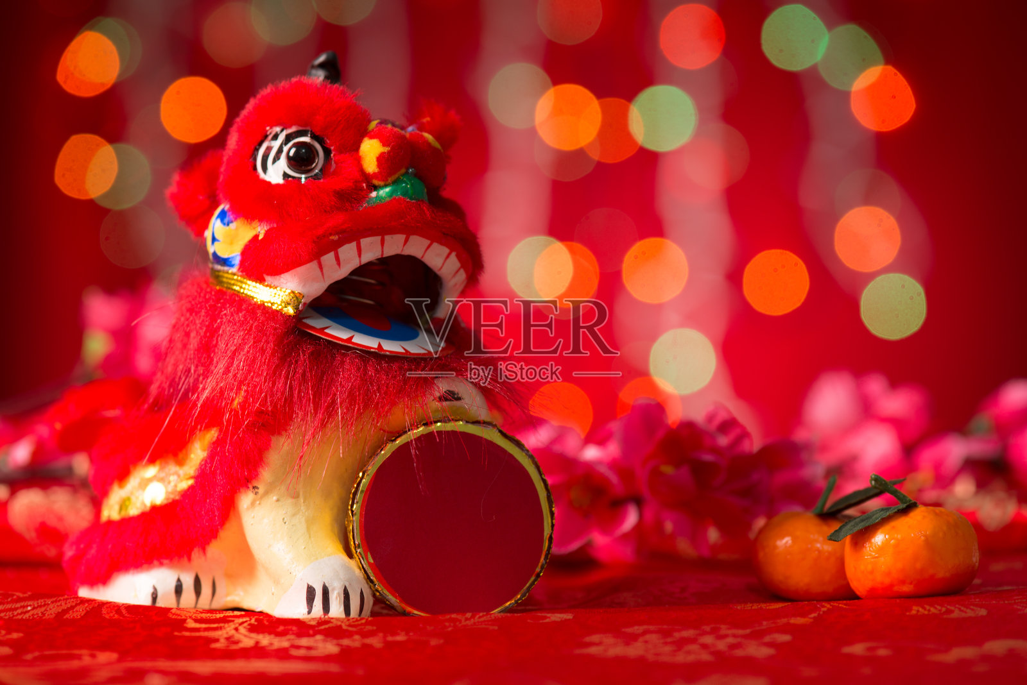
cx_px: 514
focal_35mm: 105
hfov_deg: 19.4
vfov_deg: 13.1
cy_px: 342
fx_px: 2996
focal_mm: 105
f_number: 5.6
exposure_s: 1/6
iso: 125
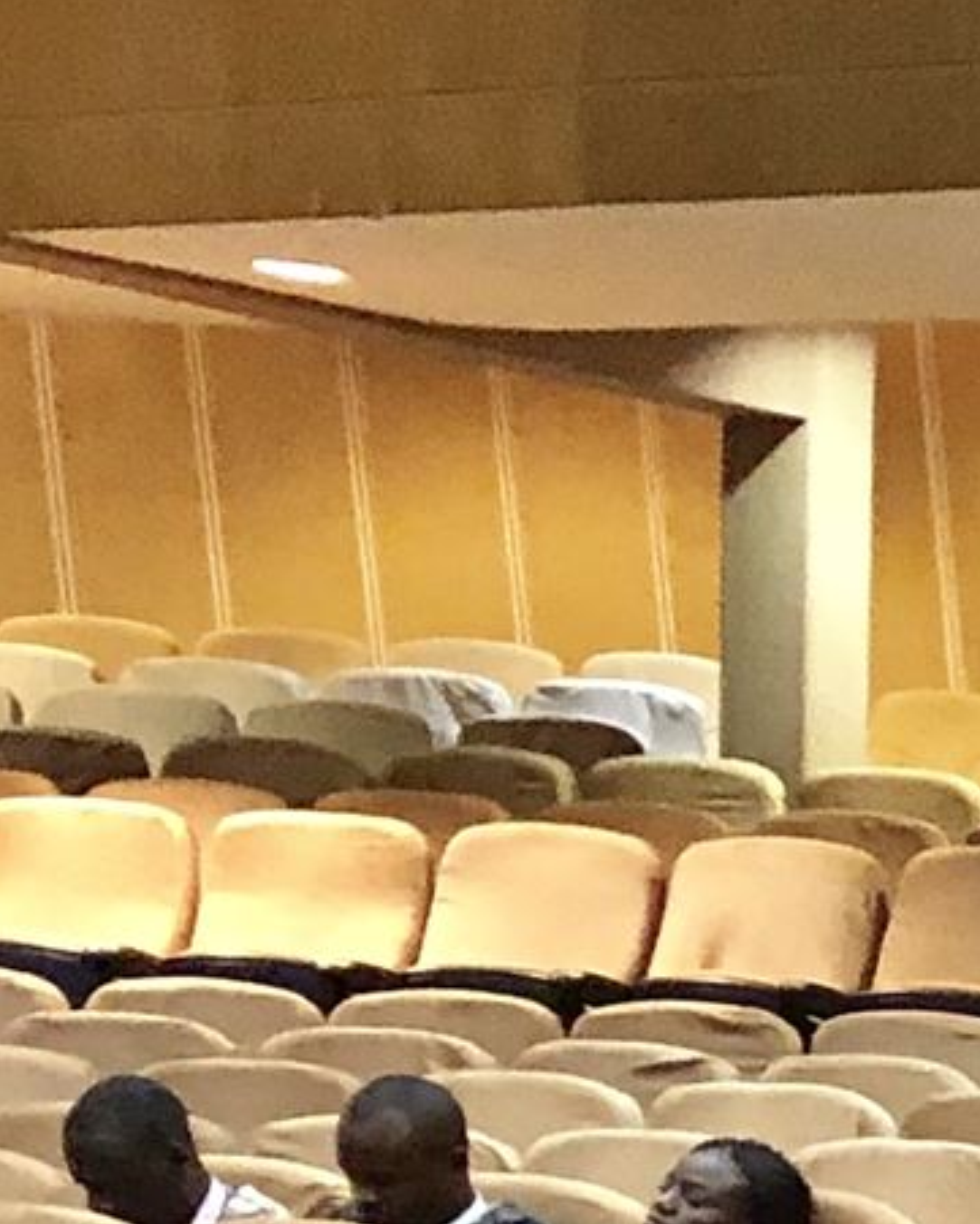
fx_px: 6198
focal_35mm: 171
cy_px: 2060
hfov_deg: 7.4
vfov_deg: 10.7
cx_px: 3475
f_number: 1.8
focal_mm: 4
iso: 100
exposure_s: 1/7
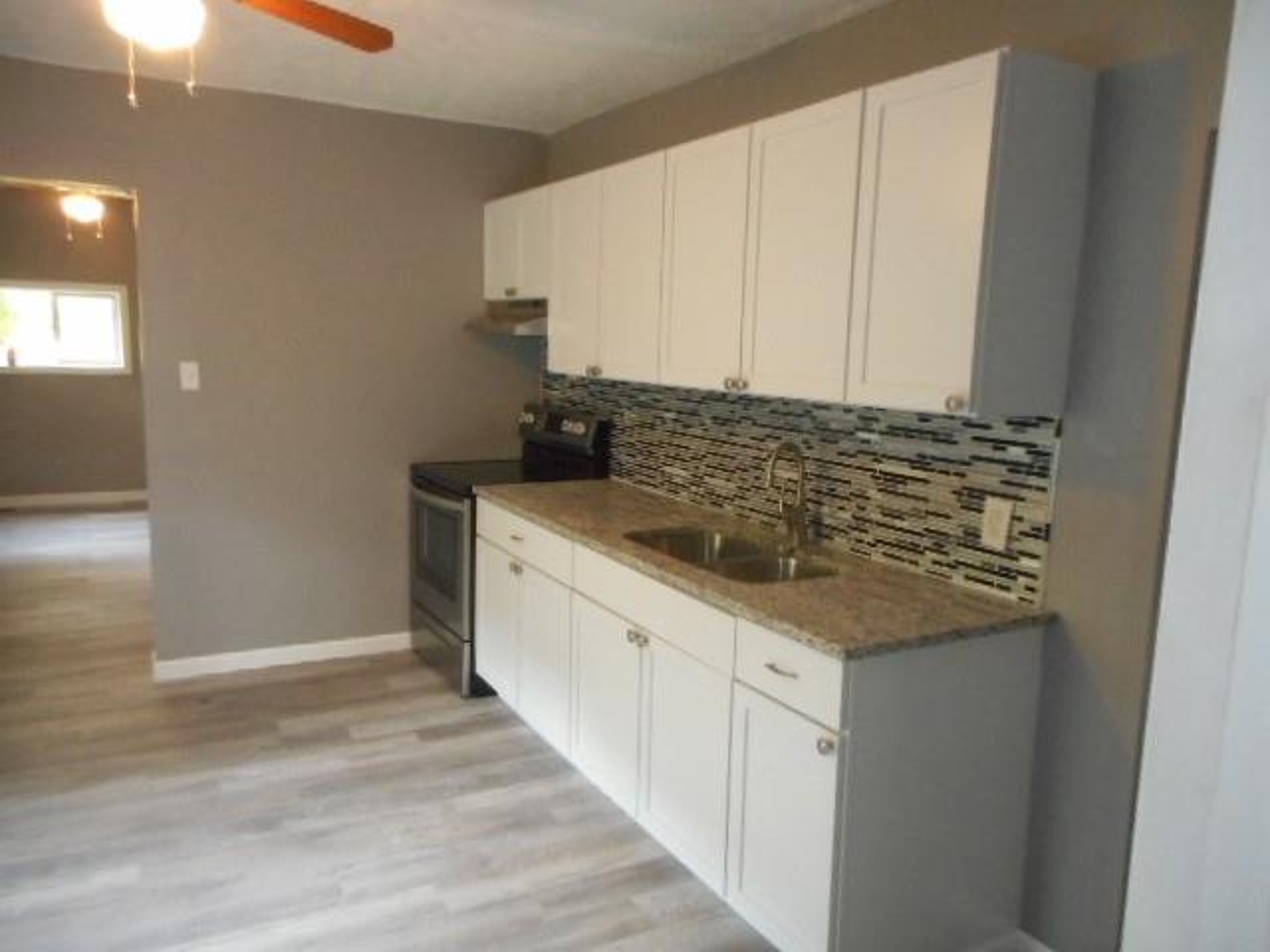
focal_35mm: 25
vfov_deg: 54.9
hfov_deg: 69.4
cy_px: 476
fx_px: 917
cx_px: 635
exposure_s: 1/25
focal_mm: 4.5
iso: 720
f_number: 3.7
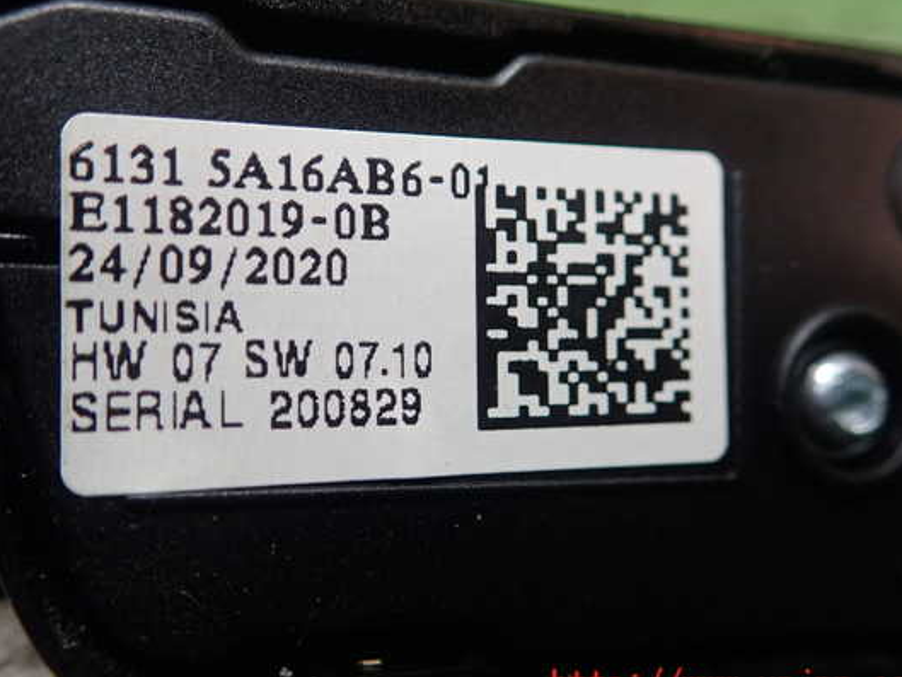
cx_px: 425
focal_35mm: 34
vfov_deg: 41.8
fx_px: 886
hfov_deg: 53.9
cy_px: 324
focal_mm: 5.5
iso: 320
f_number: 2.3
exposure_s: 1/125
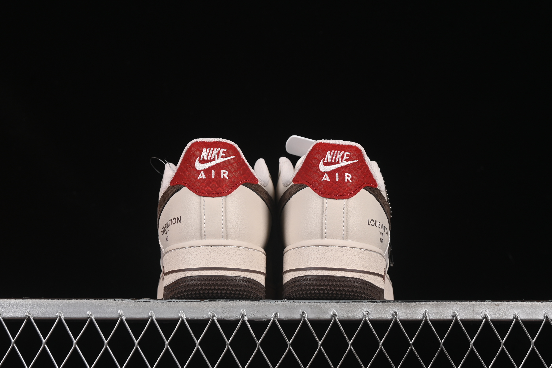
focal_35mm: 75
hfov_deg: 27.0
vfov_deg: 18.2
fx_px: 1150
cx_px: 276
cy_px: 184
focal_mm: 50
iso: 160
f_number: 8
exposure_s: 1/80
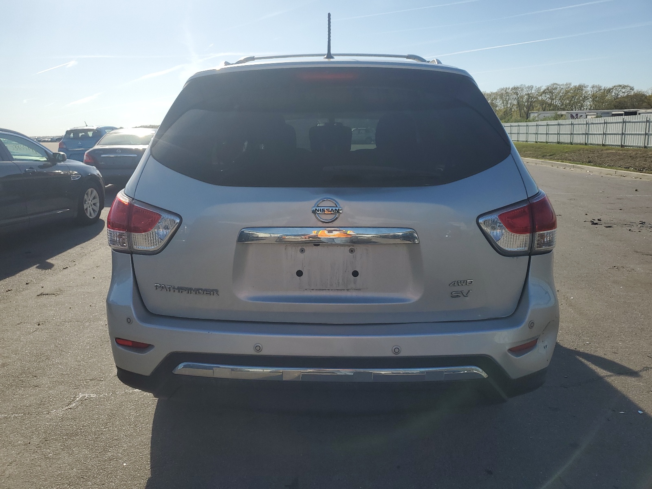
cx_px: 326
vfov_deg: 53.1
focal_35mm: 26
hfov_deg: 67.3
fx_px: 490
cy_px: 244
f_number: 1.5
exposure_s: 1/3333
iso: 50
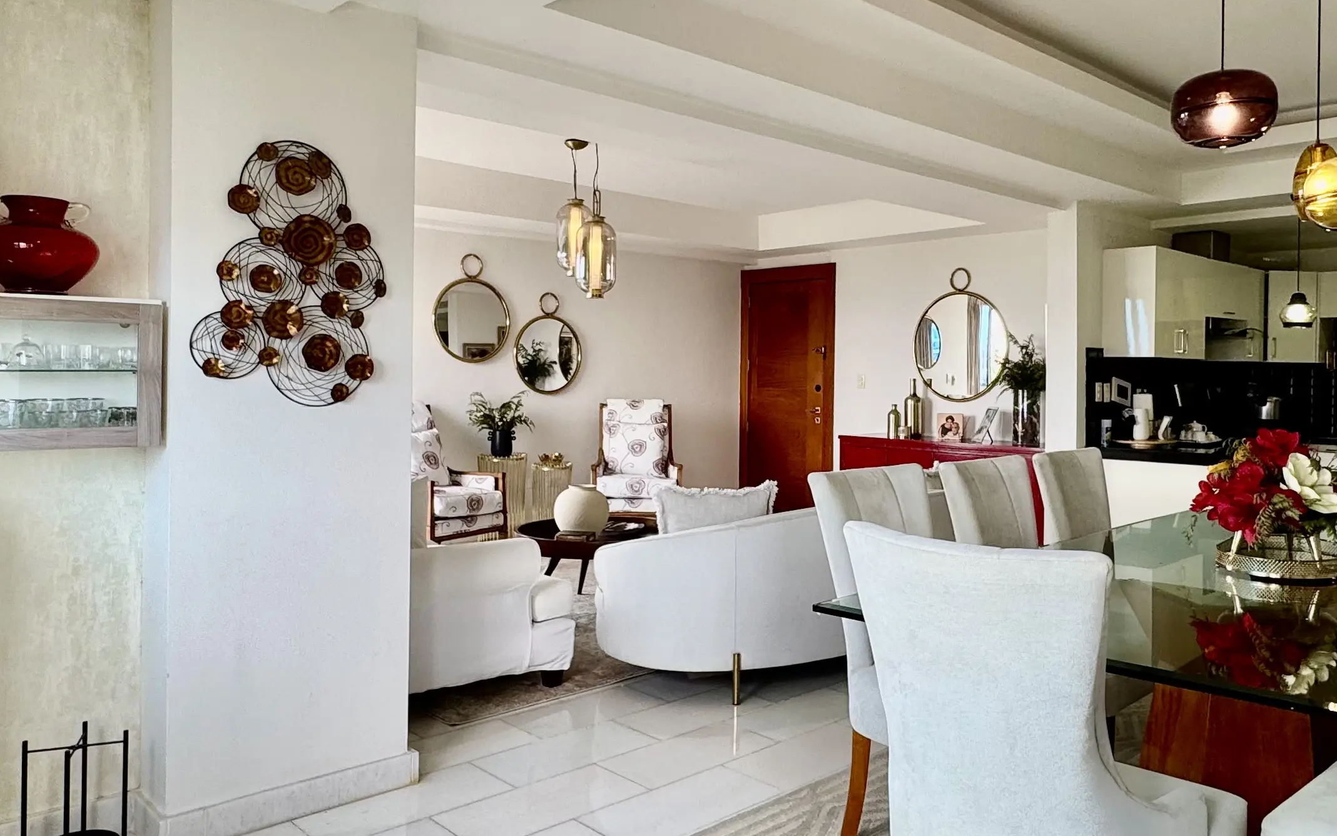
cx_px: 761
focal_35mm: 28
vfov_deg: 44.5
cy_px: 382
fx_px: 1020
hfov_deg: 66.2
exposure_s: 1/120
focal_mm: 2.22
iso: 64
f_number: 2.2
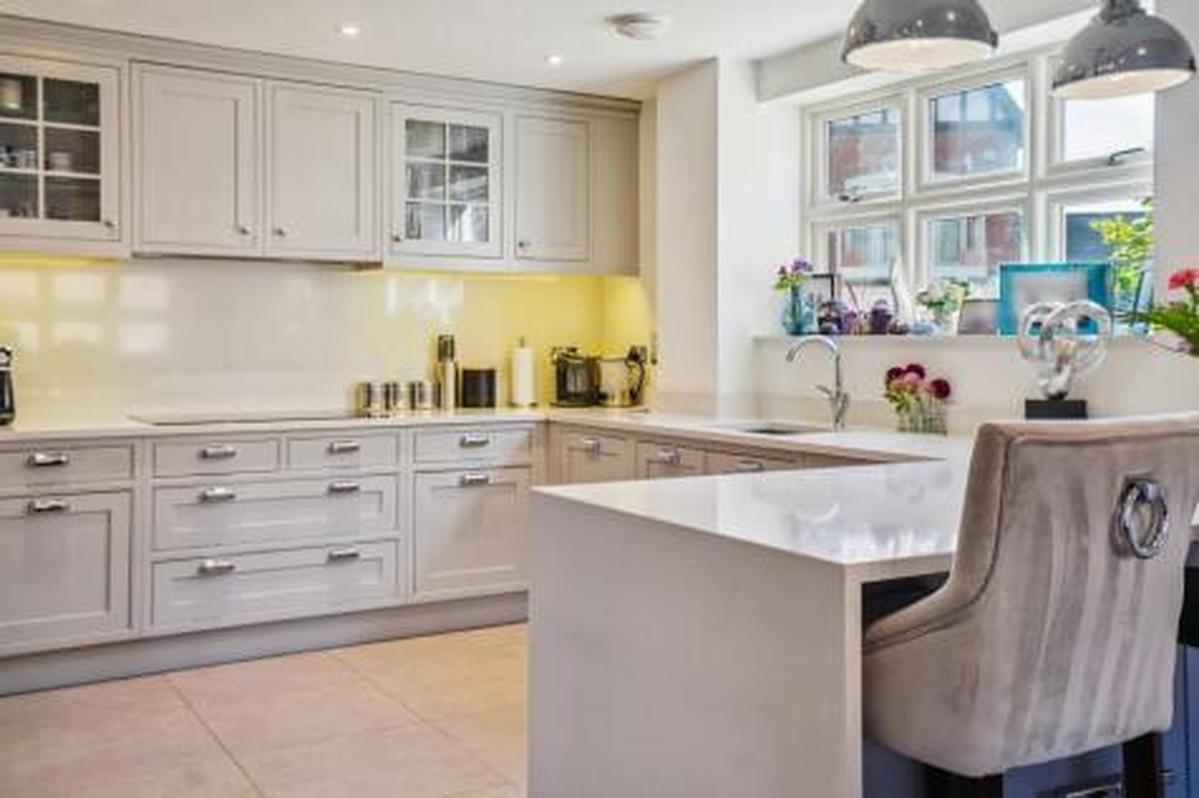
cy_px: 399
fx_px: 1165
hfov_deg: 54.5
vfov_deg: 37.8
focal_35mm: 35
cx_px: 600
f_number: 4.5
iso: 320
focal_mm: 35
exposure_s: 1/100
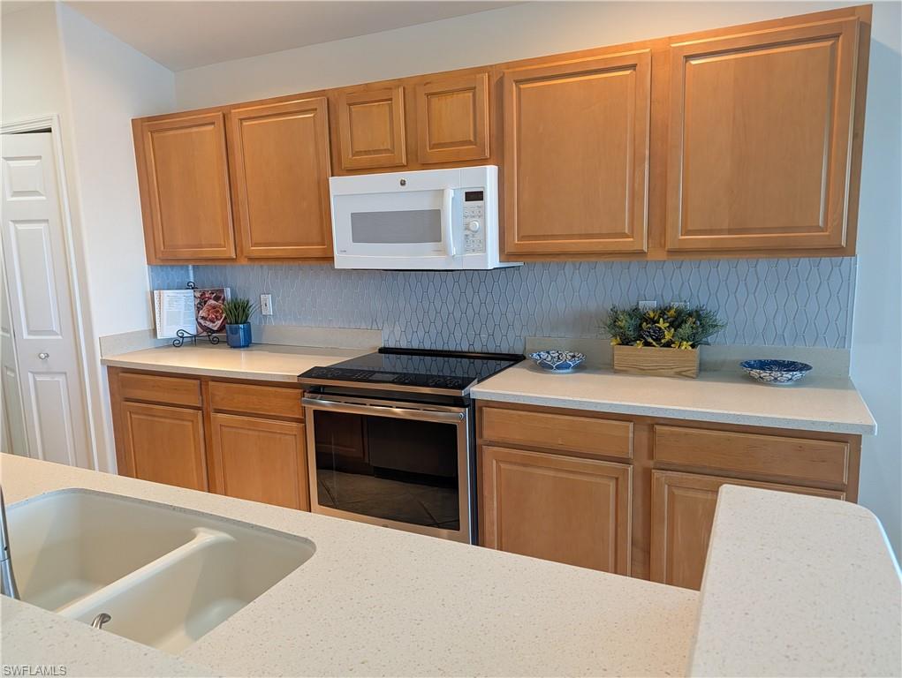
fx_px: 626
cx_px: 451
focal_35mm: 24
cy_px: 339
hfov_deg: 71.5
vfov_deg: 56.9
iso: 294
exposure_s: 1/82.9
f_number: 1.68
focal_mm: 6.9
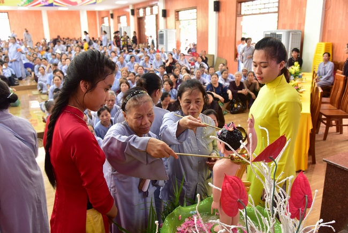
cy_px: 116
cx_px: 174
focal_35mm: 31
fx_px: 300
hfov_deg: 60.3
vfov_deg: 42.4
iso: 800
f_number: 5
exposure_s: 1/25
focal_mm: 31
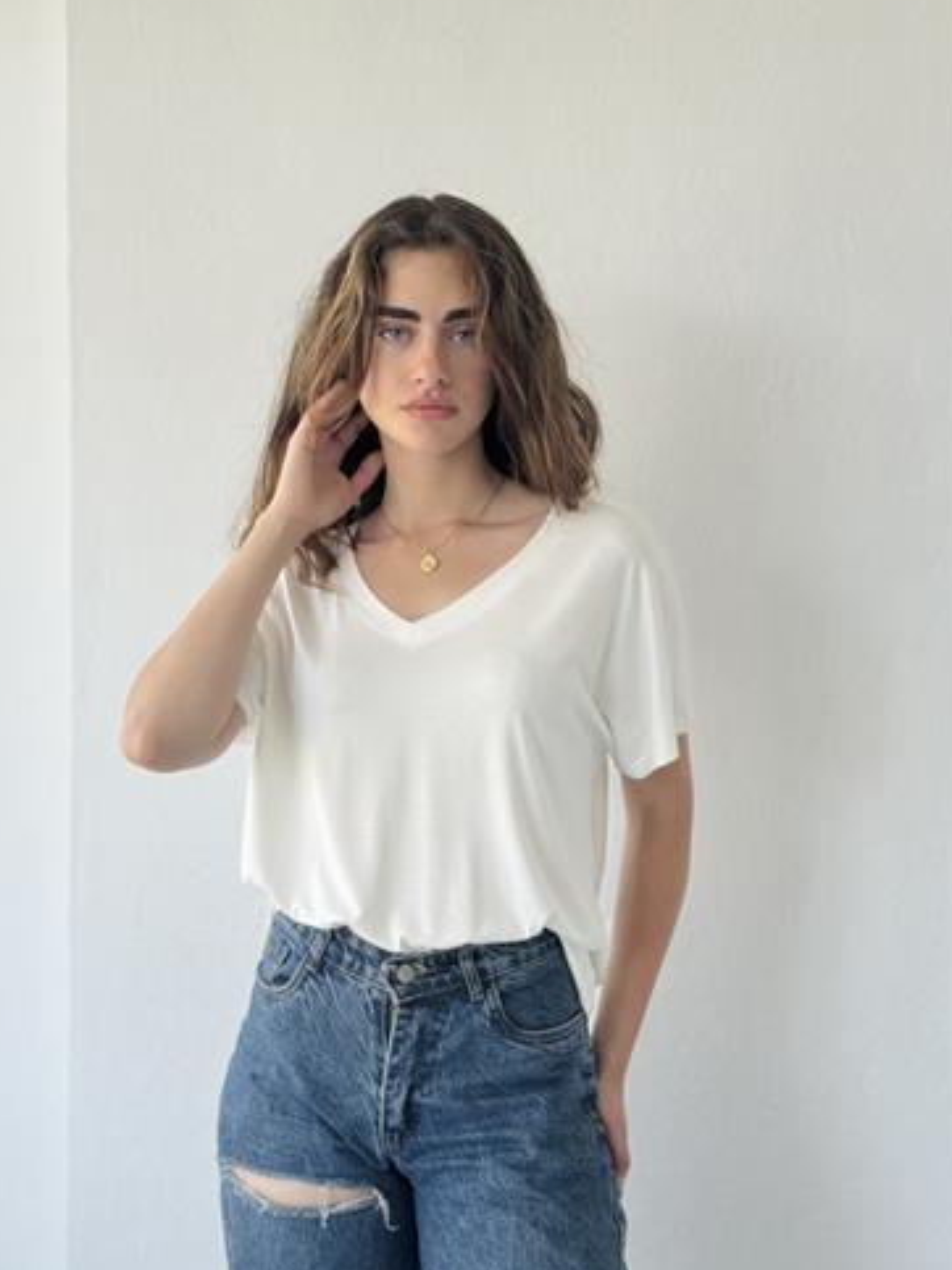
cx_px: 442
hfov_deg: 27.5
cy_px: 659
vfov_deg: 36.2
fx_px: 1944
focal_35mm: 53
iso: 50
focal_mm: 6.76
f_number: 1.78
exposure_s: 1/195
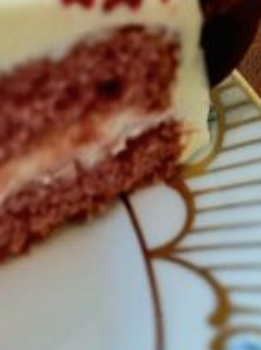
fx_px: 1249
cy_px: -420
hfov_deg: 9.9
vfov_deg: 13.0
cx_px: -434
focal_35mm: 124
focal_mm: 5.54
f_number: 1.8
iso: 64
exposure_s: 1/50
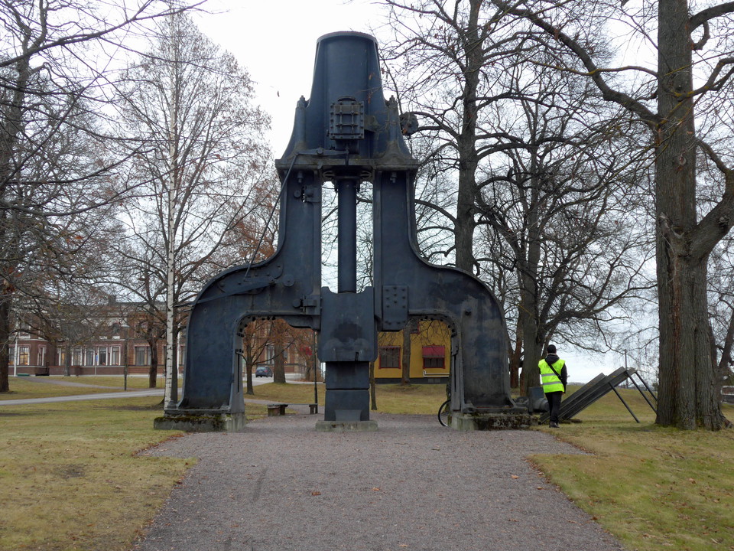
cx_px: 367
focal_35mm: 46
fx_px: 975
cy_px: 276
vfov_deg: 31.5
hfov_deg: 41.2
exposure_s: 1/60
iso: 125
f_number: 3
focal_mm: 9.5
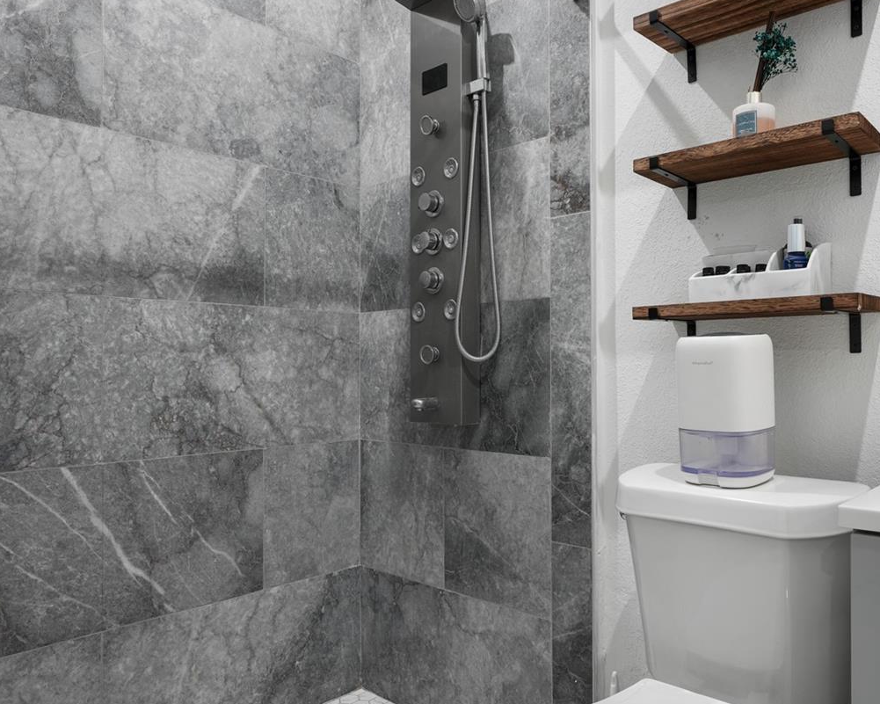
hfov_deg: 62.8
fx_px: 703
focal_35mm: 27
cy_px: 377
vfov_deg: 53.1
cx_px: 572
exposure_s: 5
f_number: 9
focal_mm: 18
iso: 100
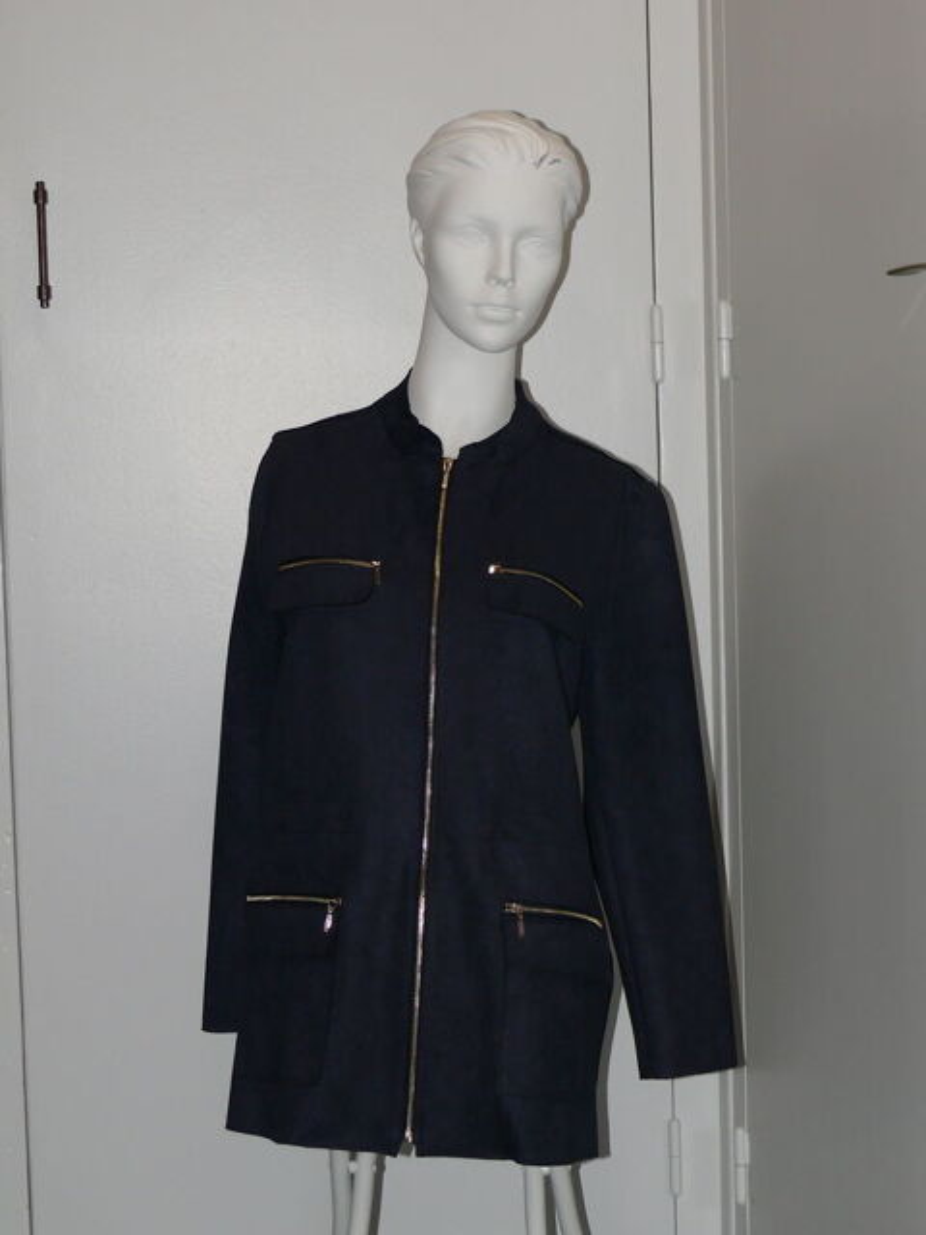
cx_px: 463
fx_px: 3174
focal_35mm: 89
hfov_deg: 16.6
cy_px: 618
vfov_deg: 22.0
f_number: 3.2
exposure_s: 1/30
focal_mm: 13.8
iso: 100
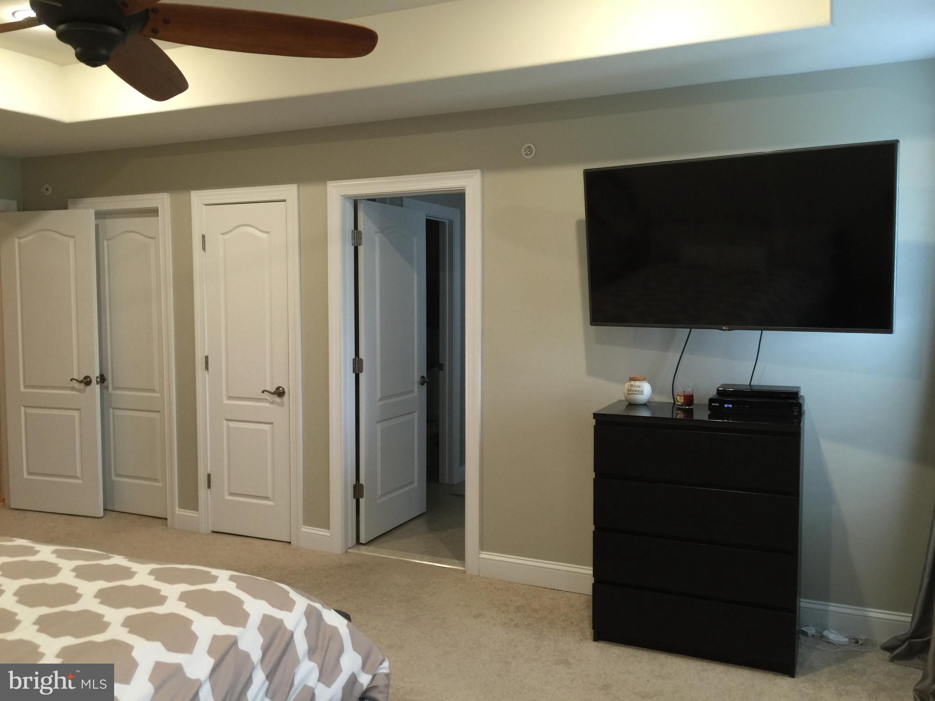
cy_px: 350
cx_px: 468
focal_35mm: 29
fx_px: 783
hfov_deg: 61.7
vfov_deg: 48.2
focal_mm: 4.15
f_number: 2.2
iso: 64
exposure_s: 1/15
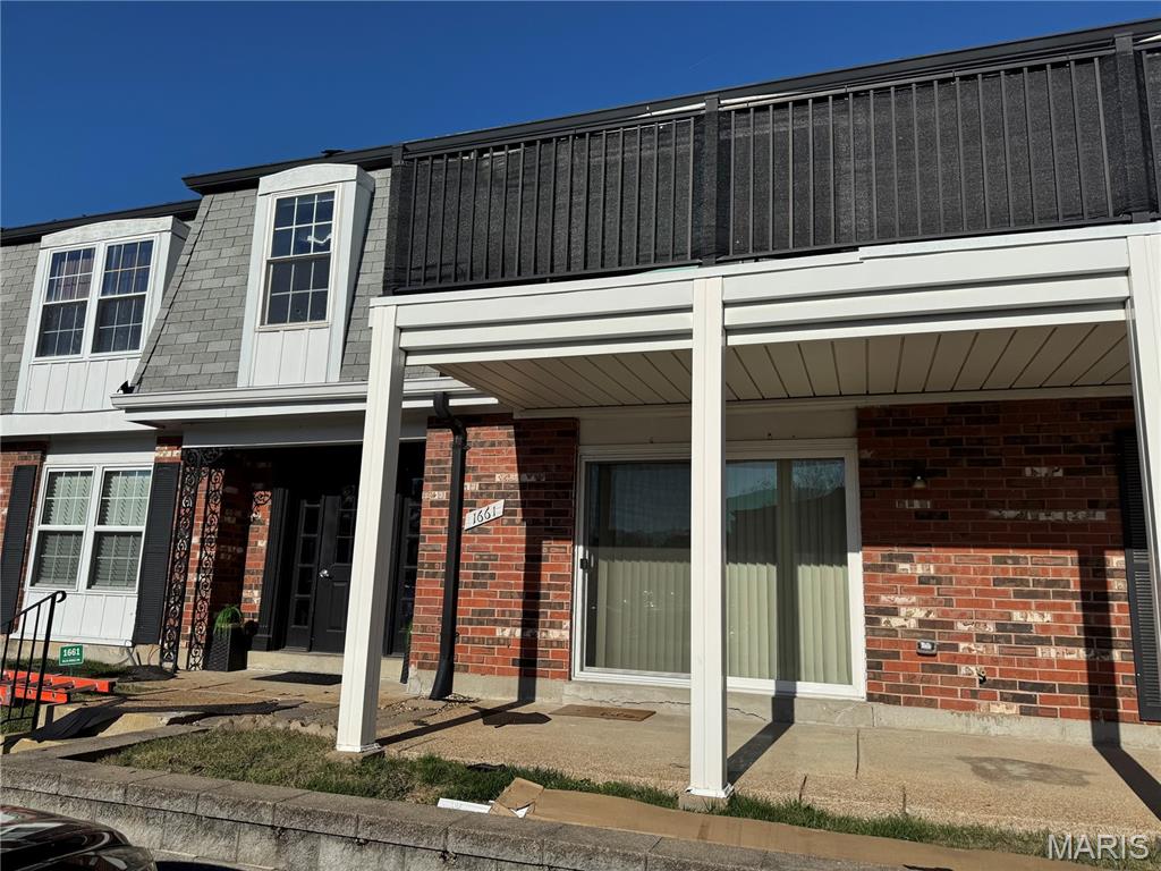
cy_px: 436
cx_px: 580
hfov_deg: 71.6
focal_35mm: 24
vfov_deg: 56.8
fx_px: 805
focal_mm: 6.76
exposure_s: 1/12346
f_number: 1.78
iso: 80
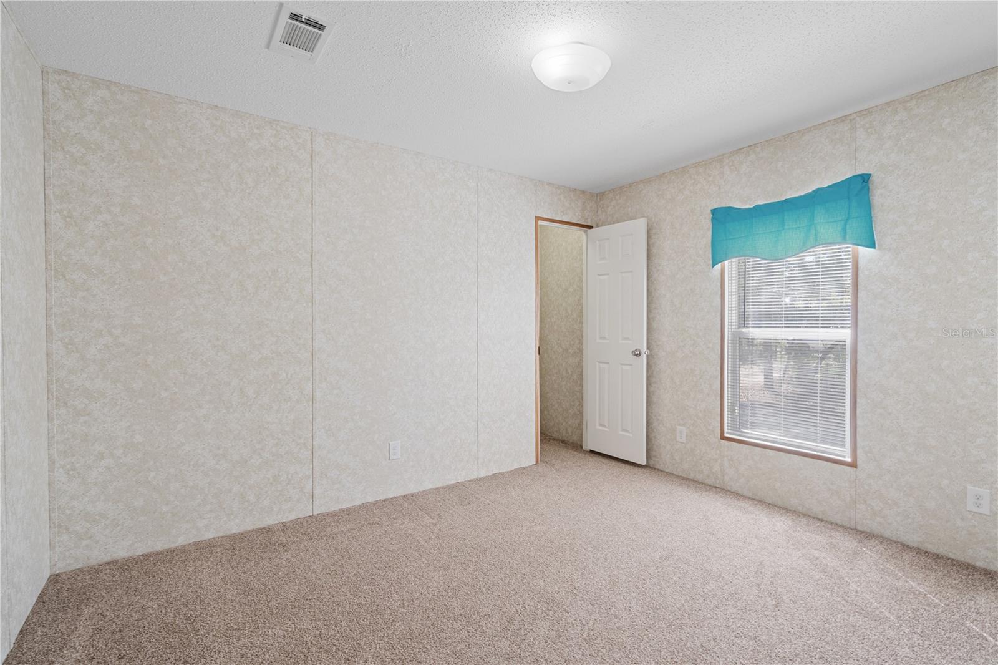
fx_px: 443
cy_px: 332
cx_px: 499
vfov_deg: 73.7
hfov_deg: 96.7
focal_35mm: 16
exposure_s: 1/1.67
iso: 125
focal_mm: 16
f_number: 16
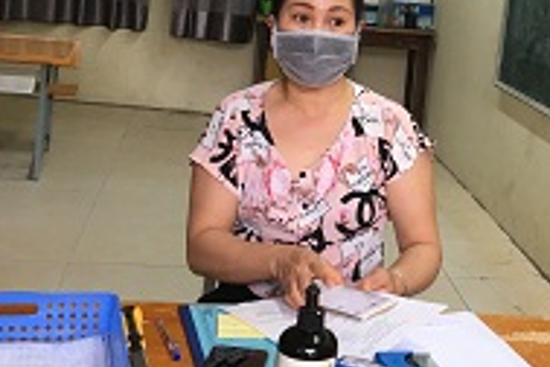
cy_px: 52
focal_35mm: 64
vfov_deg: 20.9
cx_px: 396
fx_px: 978
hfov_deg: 31.0
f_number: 2.2
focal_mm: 4.15
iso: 64
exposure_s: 1/33
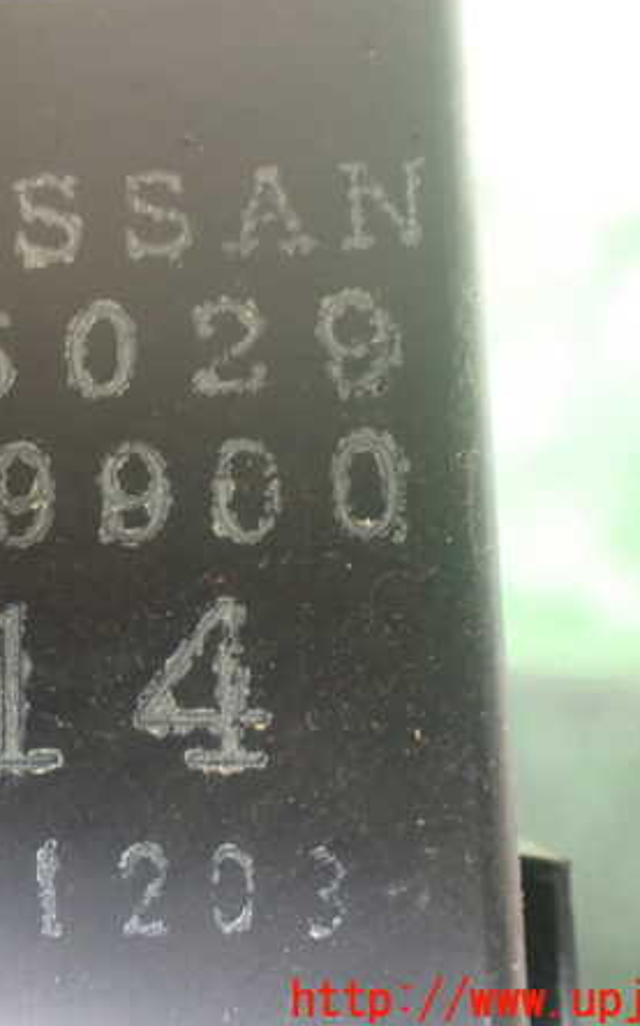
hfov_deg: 29.1
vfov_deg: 46.2
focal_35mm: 43
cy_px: 511
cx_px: 120
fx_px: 1202
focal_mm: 5.4
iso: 800
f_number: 2.3
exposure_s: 1/30
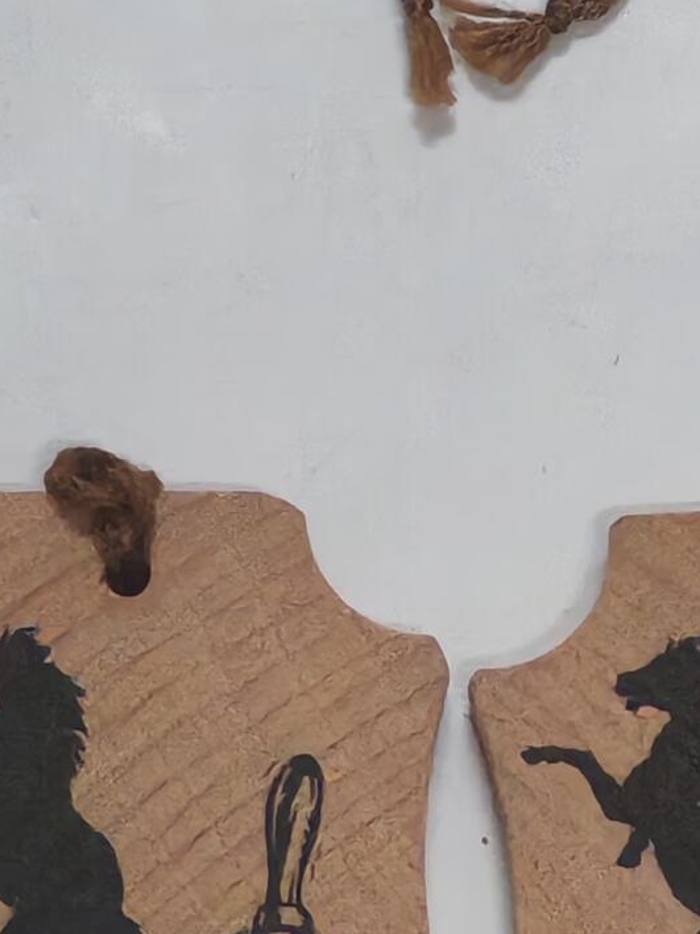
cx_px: 473
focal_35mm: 249
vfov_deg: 8.0
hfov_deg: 6.0
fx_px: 6714
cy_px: 549
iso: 800
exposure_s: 1/50
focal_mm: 5.52
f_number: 1.95
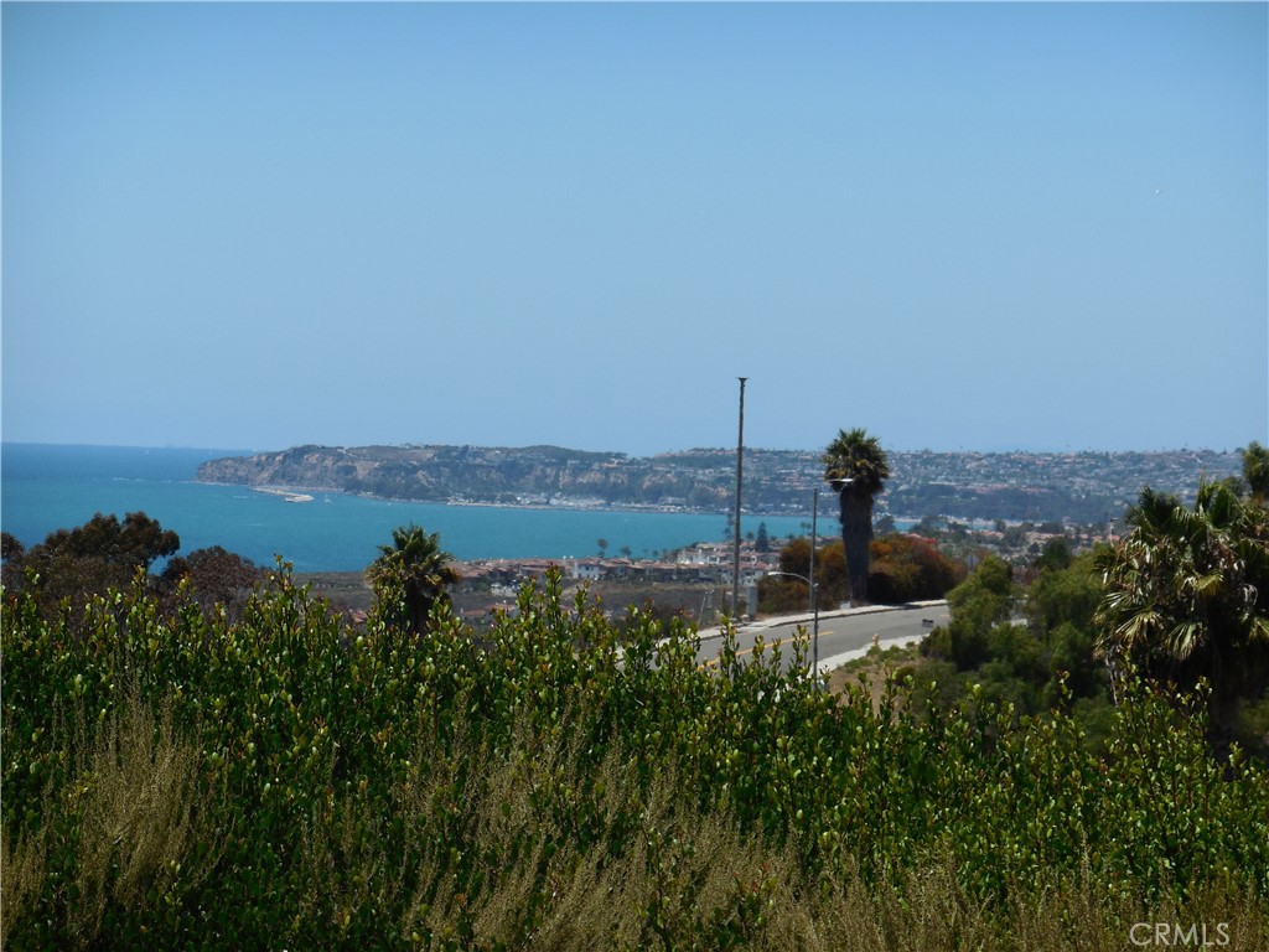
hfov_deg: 11.8
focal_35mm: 167
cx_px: 634
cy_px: 476
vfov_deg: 8.9
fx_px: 6122
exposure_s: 1/800
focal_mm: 29.8
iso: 125
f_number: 5.3
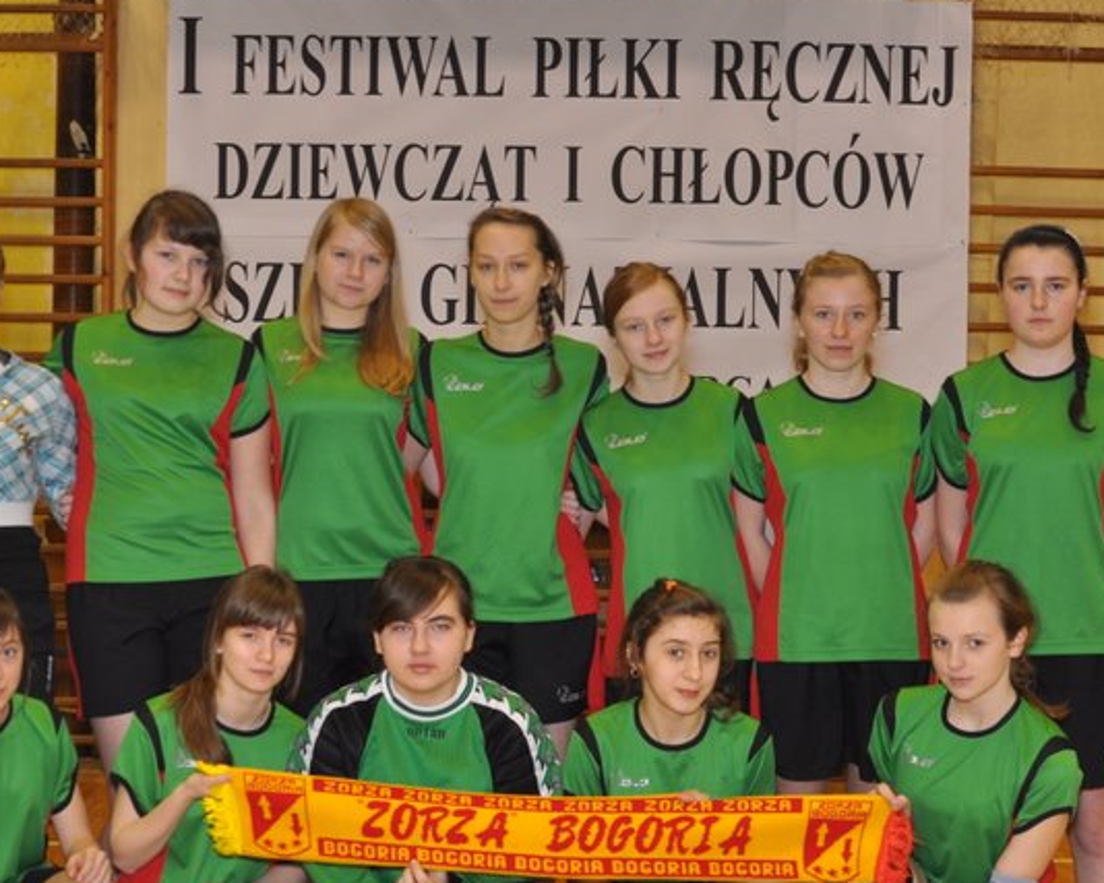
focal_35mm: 59
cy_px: 536
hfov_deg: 31.9
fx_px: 1927
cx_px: 451
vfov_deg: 25.7
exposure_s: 1/60
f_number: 5
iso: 400
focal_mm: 28
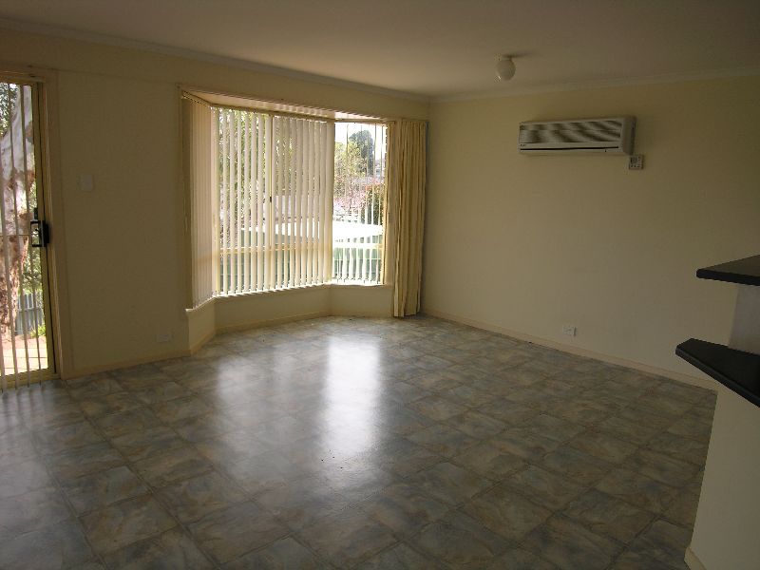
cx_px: 380
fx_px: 527
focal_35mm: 24
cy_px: 285
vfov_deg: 56.8
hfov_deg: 71.6
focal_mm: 6.1
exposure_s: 1/91
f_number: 3.6
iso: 50
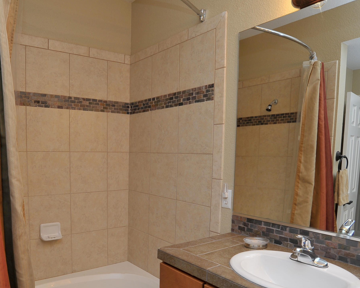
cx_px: 140
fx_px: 298
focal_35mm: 28
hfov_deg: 61.6
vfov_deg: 51.0
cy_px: 180
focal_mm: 18
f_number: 6.3
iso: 250
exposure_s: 1/30
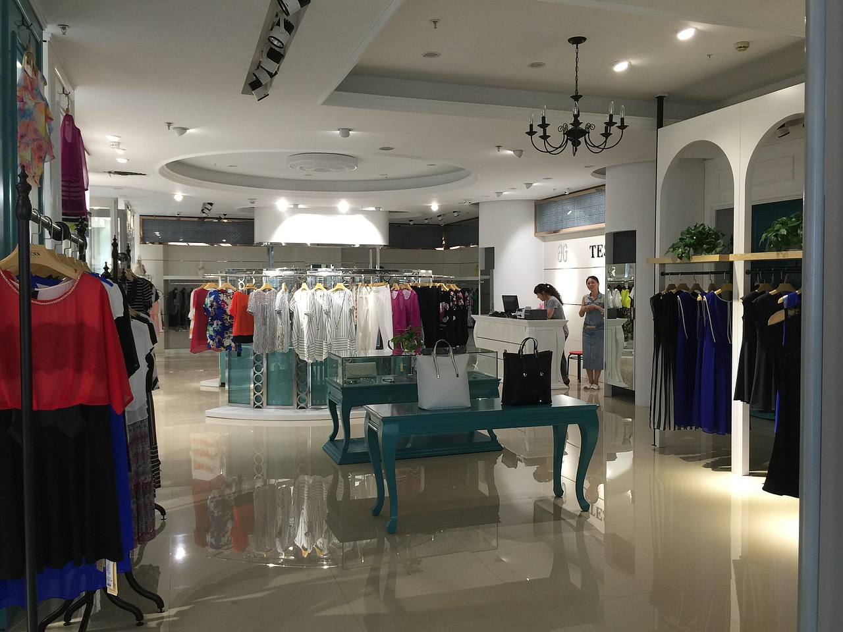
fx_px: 706
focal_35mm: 29
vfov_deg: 48.2
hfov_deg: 61.7
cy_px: 316
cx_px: 422
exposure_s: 1/15
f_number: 2.2
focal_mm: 4.15
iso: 32
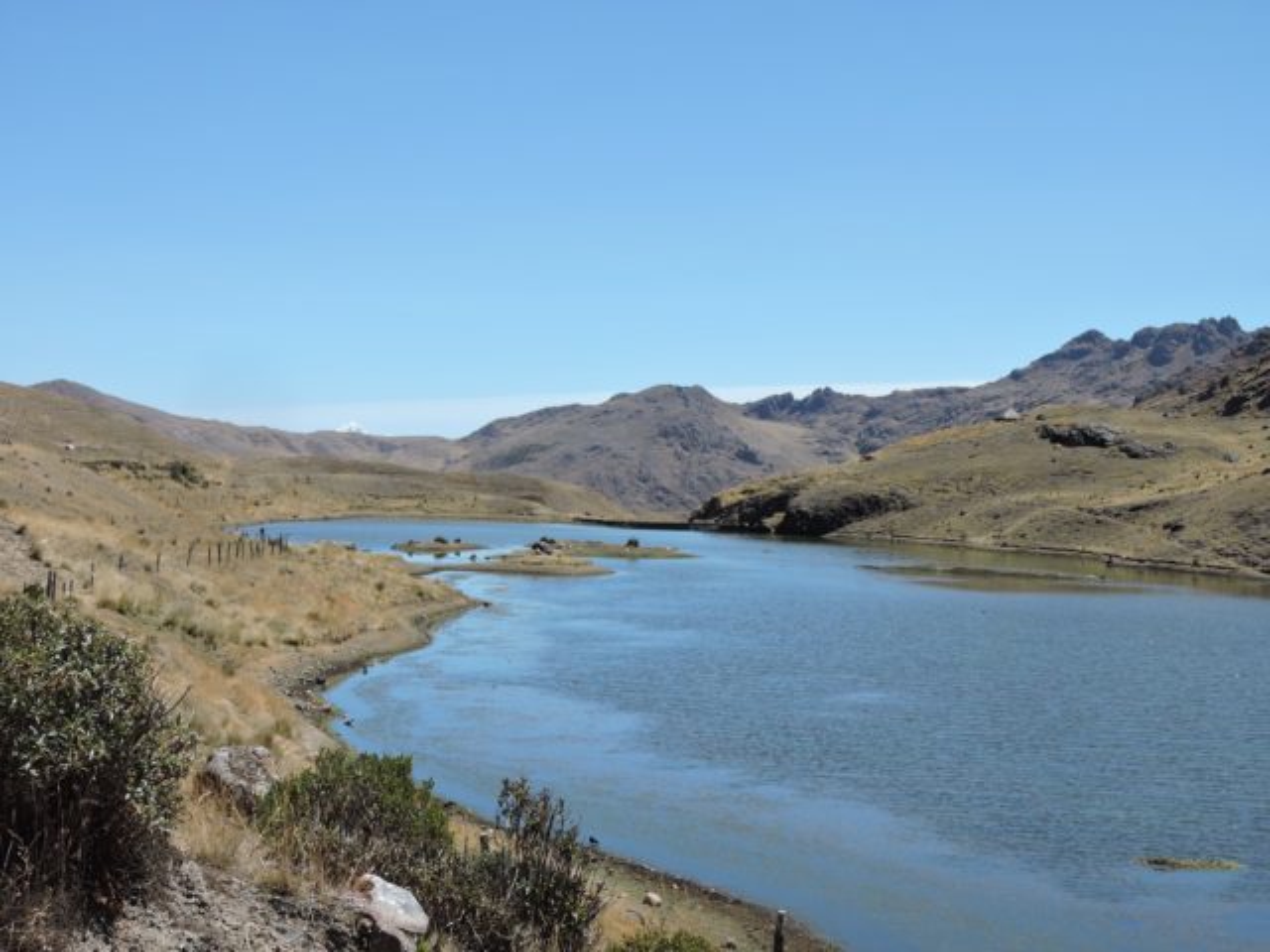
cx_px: 635
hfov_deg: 29.8
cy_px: 476
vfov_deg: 22.6
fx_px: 2385
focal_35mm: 65
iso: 100
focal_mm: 11.6
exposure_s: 1/640
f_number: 4.2
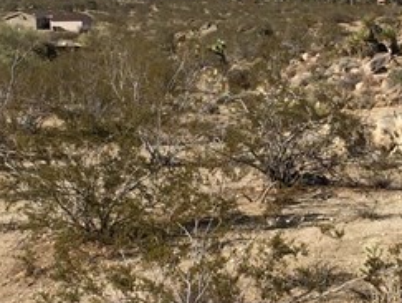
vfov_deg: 12.2
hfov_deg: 16.0
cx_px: 334
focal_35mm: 122
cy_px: 189
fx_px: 1419
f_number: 2.2
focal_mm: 4.15
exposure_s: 1/2326
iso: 32
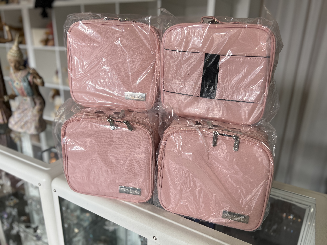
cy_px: 122
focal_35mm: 26
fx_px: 246
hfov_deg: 67.3
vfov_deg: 53.1
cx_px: 164
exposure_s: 1/121
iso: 40
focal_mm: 5.7
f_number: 1.5
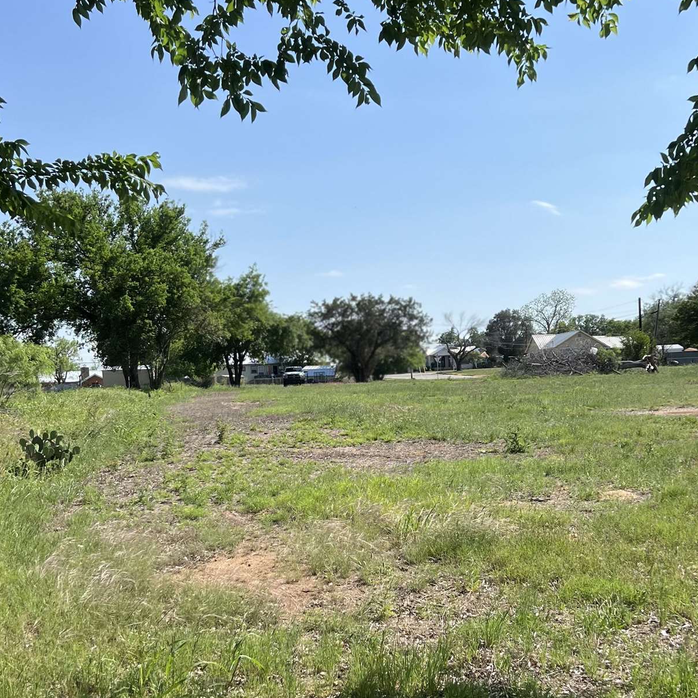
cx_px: 342
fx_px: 1004
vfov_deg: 38.0
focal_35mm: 44
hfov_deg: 38.3
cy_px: 449
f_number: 1.5
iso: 50
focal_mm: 5.7
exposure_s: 1/7463
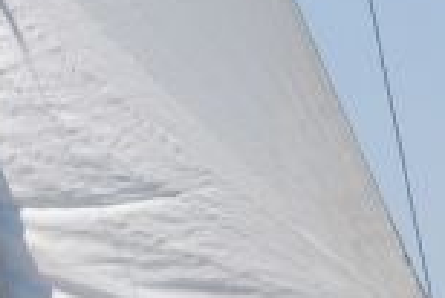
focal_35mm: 429
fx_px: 5303
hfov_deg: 4.8
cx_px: 523
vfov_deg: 3.2
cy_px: 548
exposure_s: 1/250
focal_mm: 55
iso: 100
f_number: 8
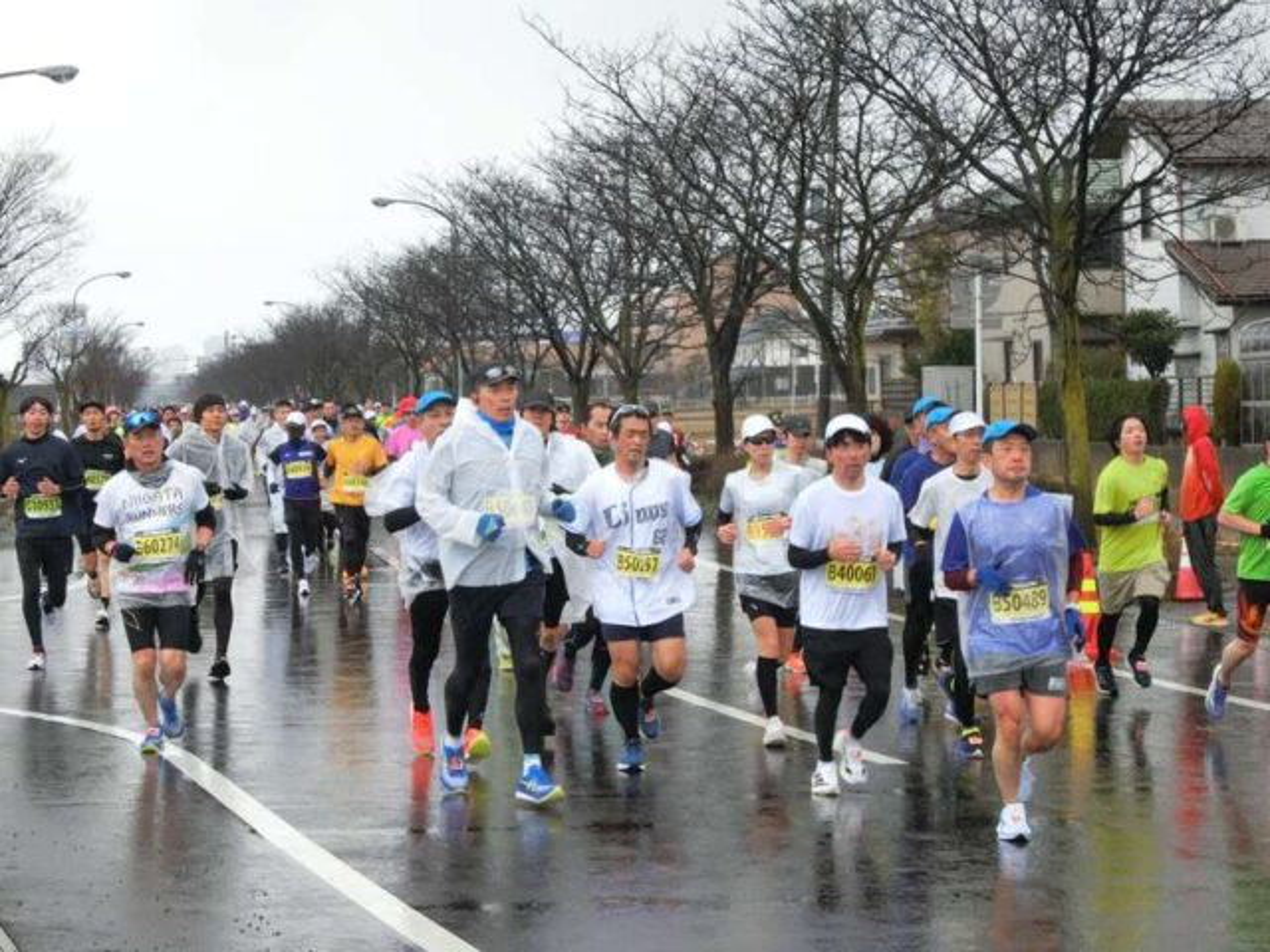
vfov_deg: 15.6
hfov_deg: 20.7
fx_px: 3485
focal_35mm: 95
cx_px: 635
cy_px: 476
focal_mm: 20.3
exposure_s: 1/125
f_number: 6.4
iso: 250
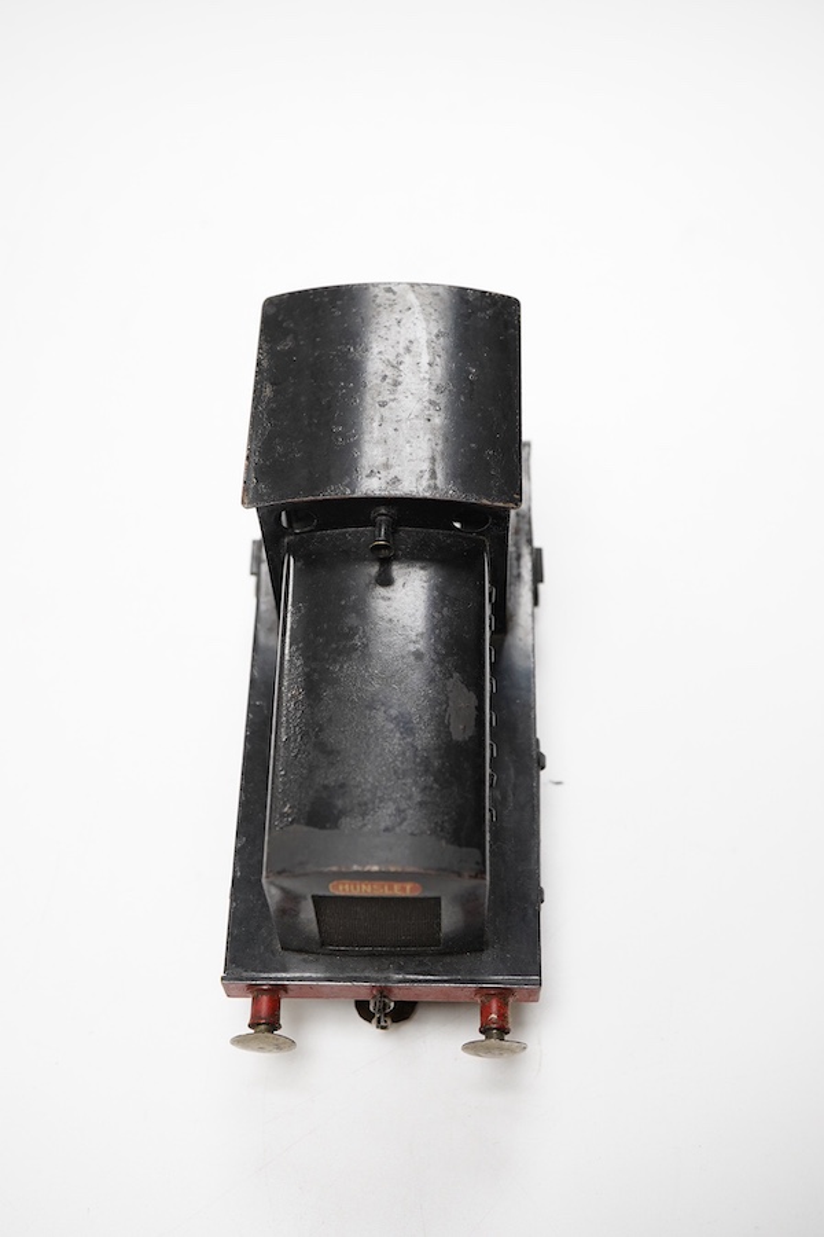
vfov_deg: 43.6
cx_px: 412
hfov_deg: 29.9
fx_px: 1545
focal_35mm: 45
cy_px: 618
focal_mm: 30
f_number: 8
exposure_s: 1/125
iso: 1250
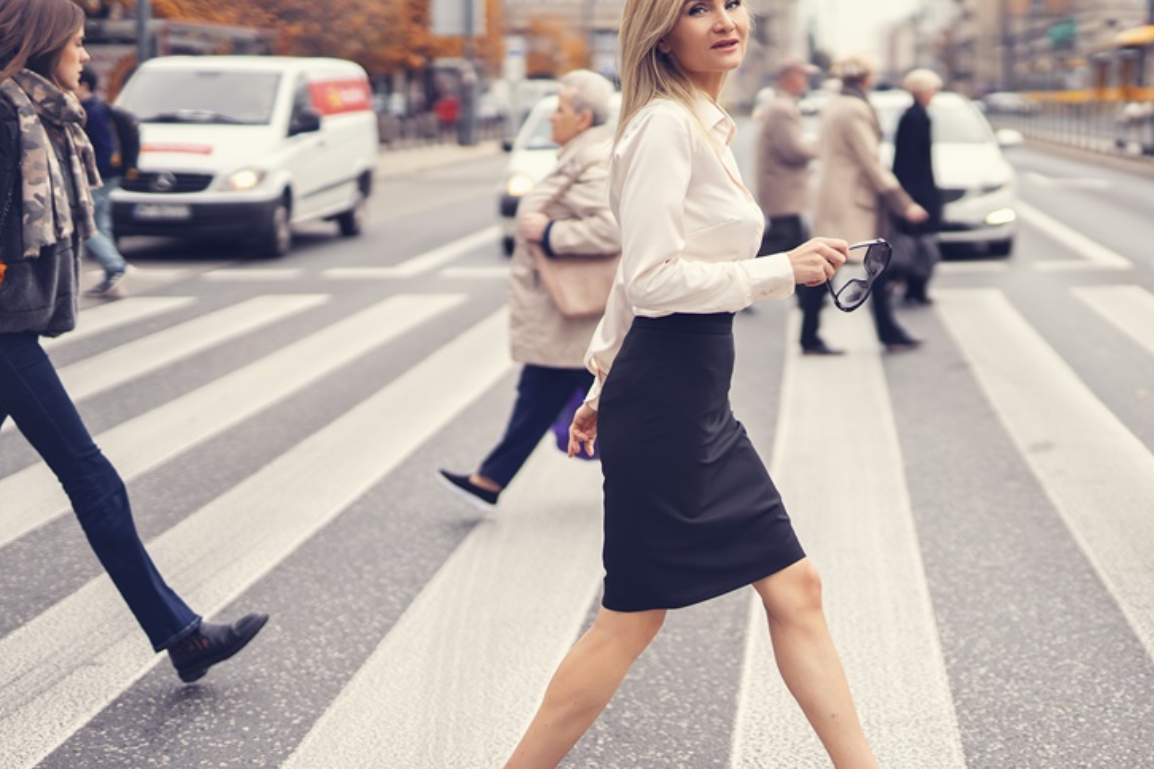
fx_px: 2211
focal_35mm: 69
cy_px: 276
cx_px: 751
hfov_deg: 29.1
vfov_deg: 19.7
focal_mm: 50
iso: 250
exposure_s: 1/5000
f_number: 1.4
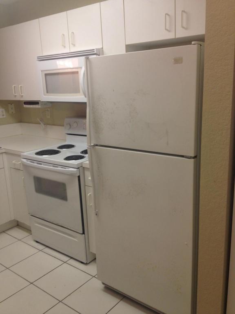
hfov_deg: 40.7
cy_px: 157
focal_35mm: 35
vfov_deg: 52.6
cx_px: 118
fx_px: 317
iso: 64
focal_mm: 4.28
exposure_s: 1/20
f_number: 2.4
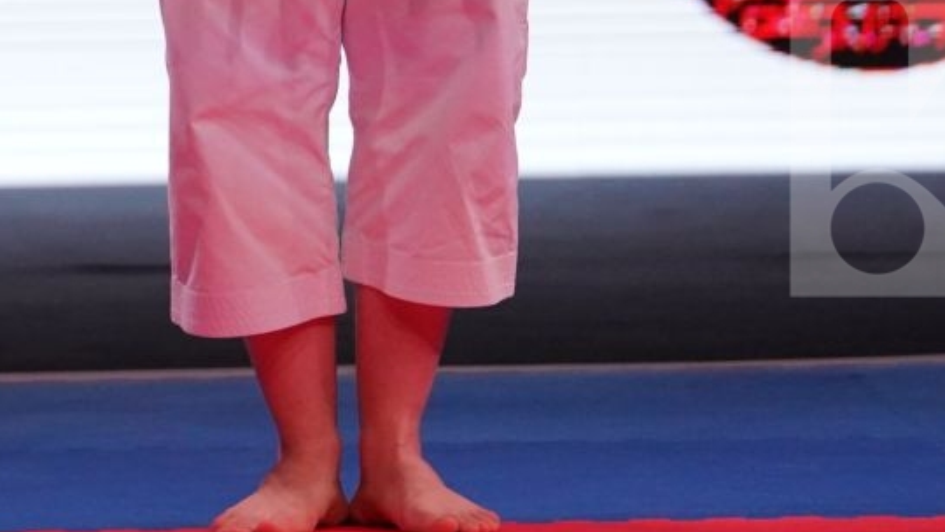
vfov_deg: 2.2
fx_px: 13659
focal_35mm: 545
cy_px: -485
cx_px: -233
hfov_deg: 4.0
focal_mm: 156
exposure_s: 1/1000
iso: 2500
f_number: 2.8
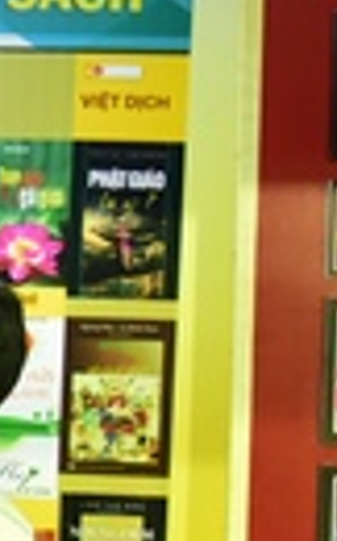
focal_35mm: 178
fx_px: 2622
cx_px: -670
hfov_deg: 6.7
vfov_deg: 11.6
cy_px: 585
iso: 800
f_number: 4
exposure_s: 1/40
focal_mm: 35
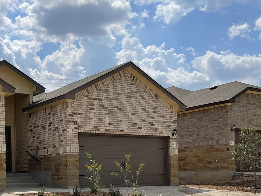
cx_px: 27
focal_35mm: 52
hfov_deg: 34.8
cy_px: 166
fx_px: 392
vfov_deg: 27.3
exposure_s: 1/9174
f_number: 1.6
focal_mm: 5.1
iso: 32
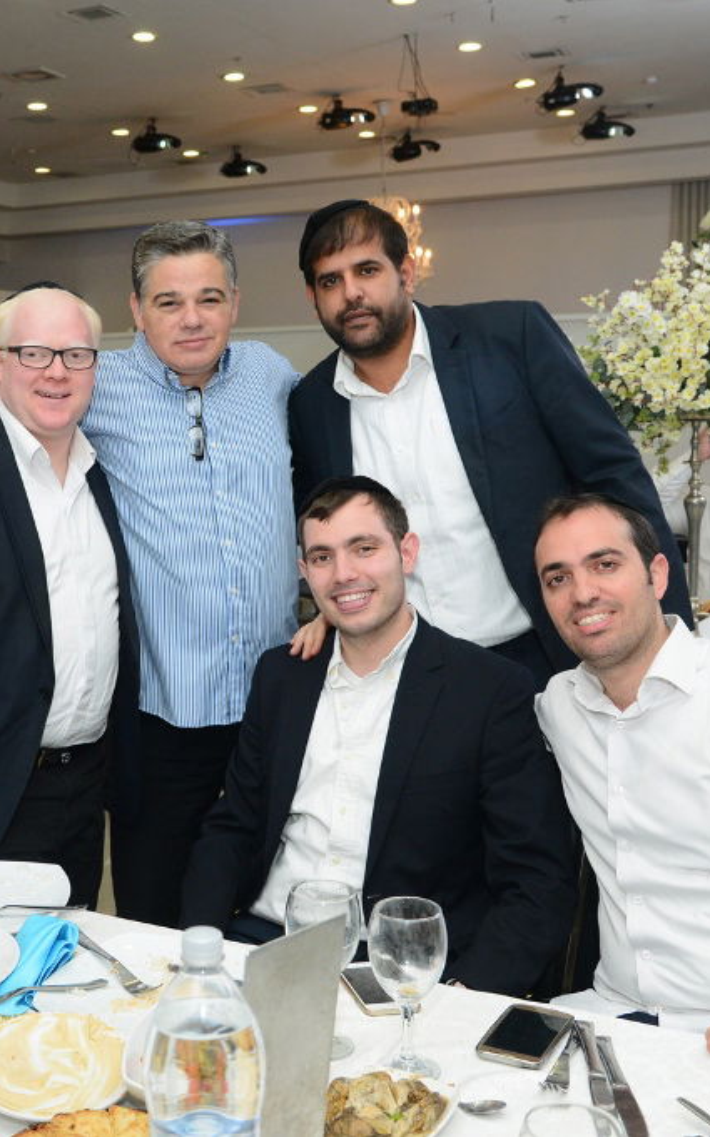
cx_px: 159
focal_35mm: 46
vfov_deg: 43.5
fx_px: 1426
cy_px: 568
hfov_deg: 27.5
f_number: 6.3
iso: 1600
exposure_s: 1/100
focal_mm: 30
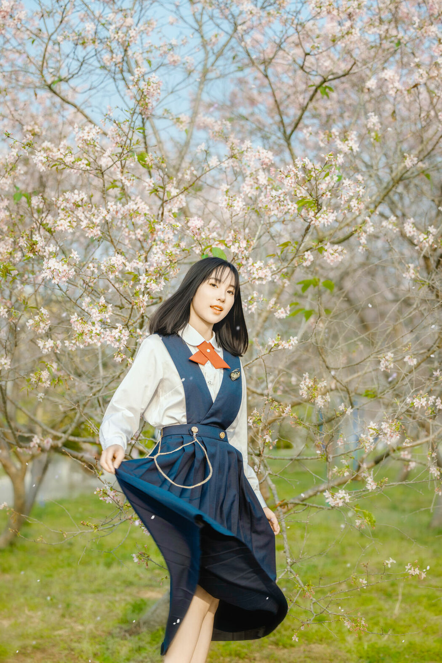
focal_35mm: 69
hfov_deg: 19.7
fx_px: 1271
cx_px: 221
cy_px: 332
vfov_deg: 29.2
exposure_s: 1/400
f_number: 2.8
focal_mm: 70
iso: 50
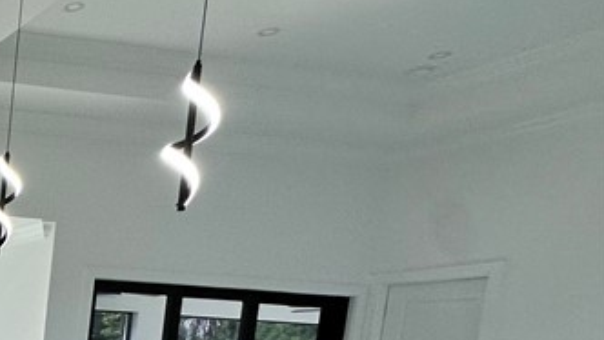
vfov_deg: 22.5
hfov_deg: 27.8
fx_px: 753
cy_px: 455
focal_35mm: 47
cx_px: -320
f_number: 2.2
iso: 100
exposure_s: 1/120
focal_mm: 2.22
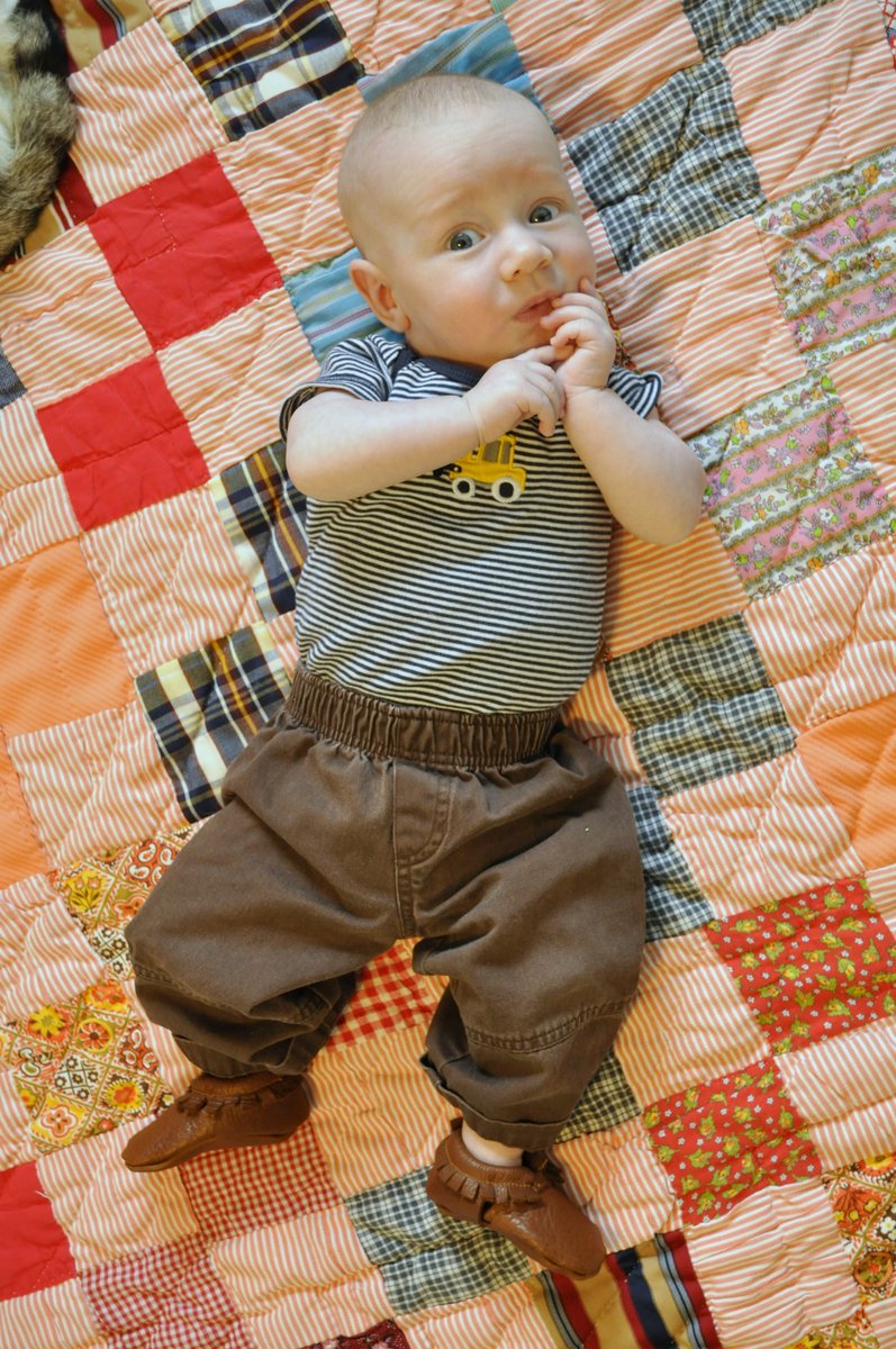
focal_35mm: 45
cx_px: 448
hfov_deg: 29.8
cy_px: 674
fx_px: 1684
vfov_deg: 43.7
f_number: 5
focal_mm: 30
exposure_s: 1/25
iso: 1000
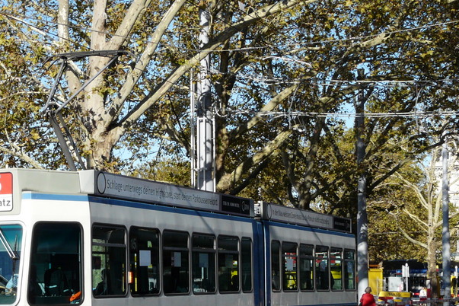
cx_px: 132
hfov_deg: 19.0
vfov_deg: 12.8
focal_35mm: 107
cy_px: 218
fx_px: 1364
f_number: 5.6
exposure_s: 1/400
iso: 100
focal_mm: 10.2
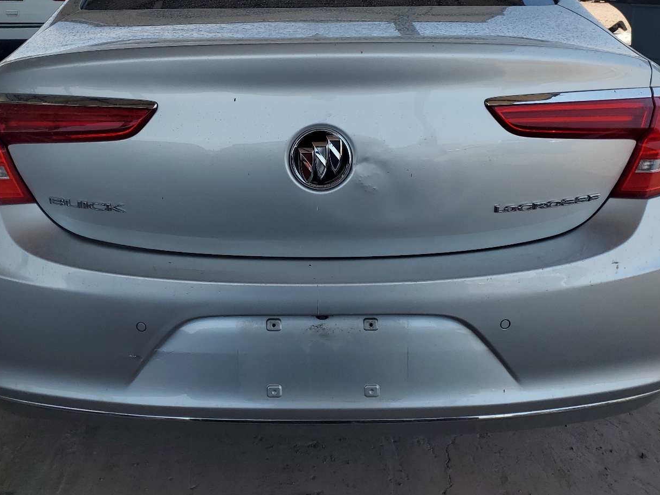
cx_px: 313
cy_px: 183
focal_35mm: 34
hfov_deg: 53.9
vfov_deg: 41.5
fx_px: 648
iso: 50
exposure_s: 1/2000
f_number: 1.5
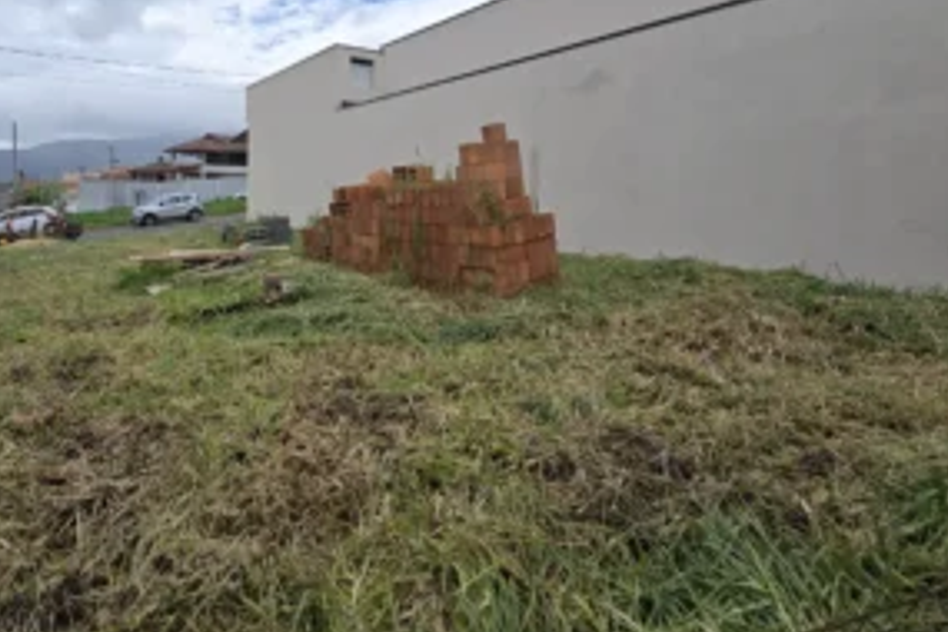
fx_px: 500
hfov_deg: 84.5
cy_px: 213
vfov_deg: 63.0
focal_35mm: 19
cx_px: 333
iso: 50
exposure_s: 1/3177
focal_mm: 2.2
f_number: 2.2
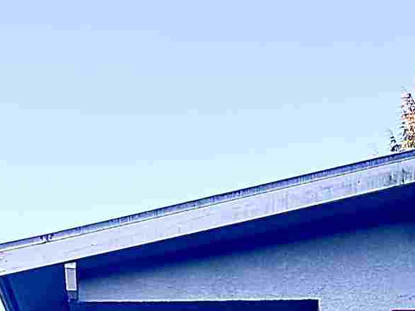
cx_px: 131
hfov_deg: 15.7
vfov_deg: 10.7
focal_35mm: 125
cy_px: 649
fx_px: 1498
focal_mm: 6.76
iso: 80
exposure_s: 1/173
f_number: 1.78
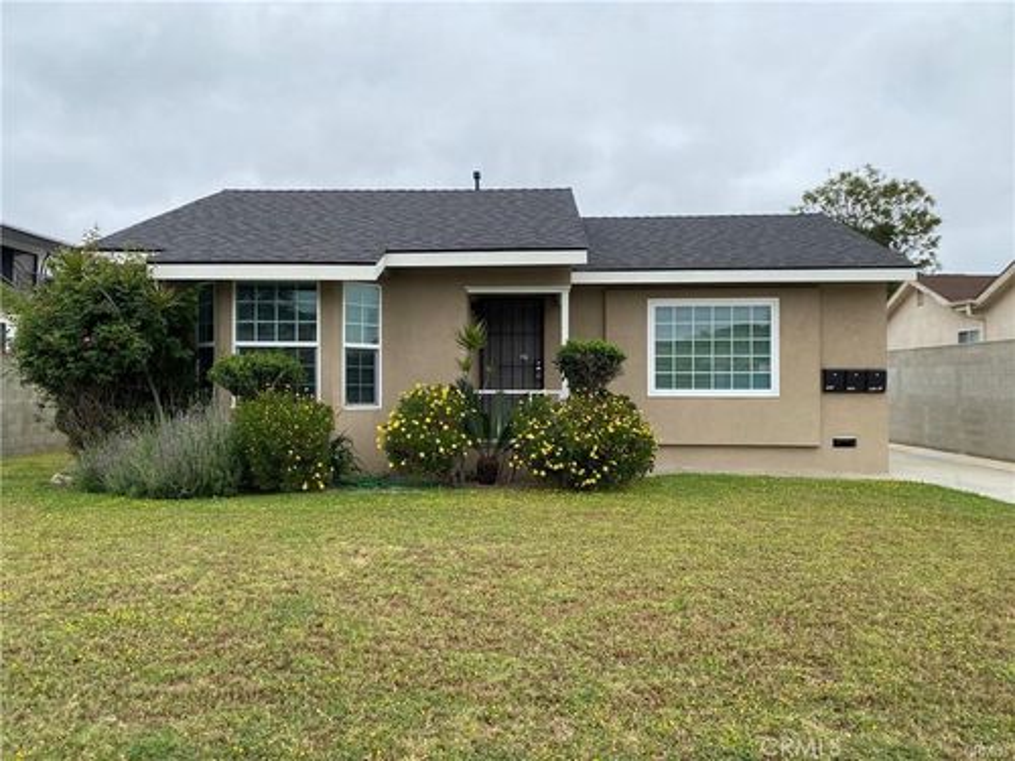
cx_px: 508
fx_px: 762
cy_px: 380
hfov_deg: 67.3
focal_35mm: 26
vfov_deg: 53.1
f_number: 1.8
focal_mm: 4.25
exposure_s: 1/1412
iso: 32
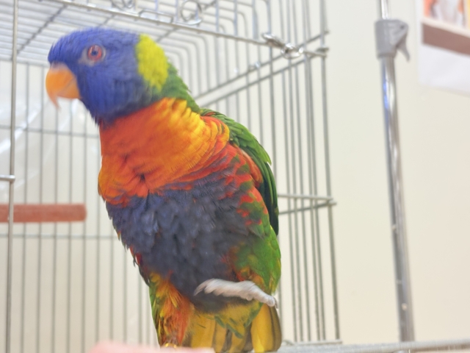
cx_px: 235
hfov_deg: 36.8
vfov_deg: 28.0
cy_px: 176
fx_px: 706
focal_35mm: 52
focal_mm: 5.96
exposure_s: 1/114
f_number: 1.6
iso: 50
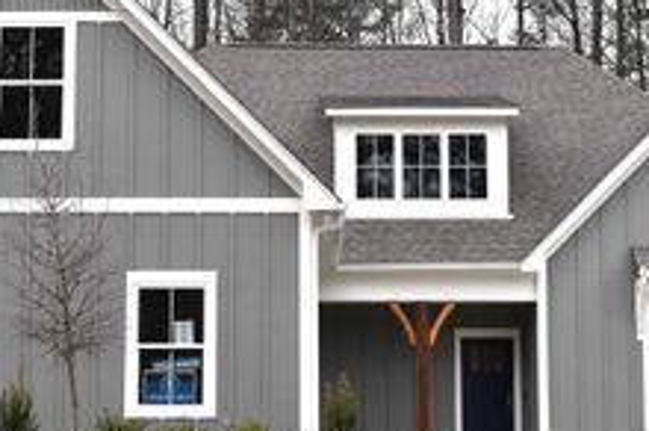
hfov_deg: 24.8
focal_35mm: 82
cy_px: 187
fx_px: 1476
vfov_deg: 16.6
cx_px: 351
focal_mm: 24
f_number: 5.6
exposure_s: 1/250
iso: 200
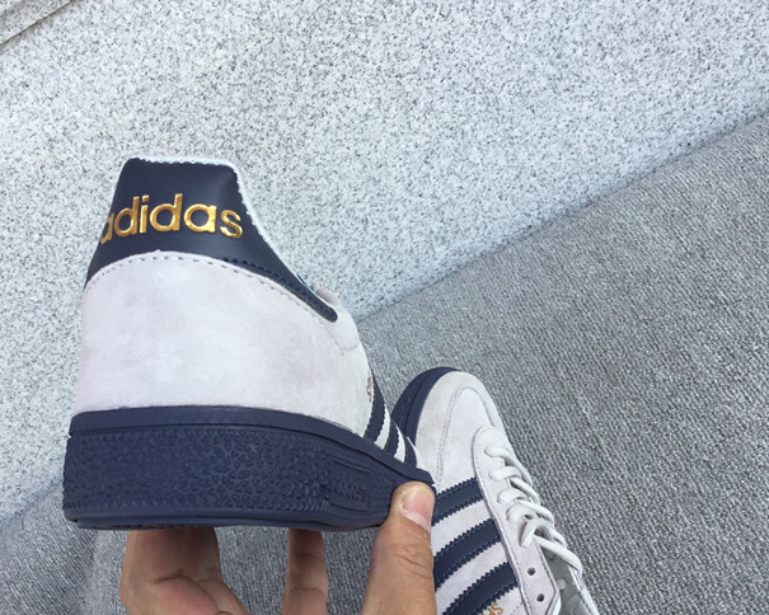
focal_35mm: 45
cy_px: 354
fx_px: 1024
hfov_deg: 41.0
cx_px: 315
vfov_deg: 33.4
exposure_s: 1/295
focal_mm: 3.3
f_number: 2.4
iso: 25
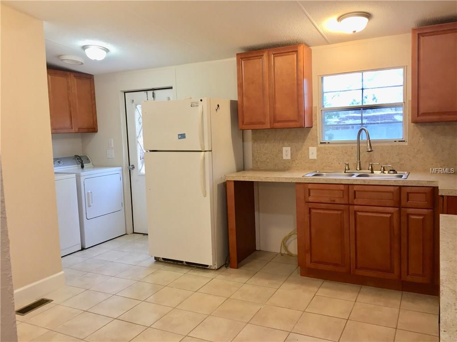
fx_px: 383
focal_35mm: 29
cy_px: 171
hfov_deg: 61.7
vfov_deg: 48.2
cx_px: 228
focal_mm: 4.15
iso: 64
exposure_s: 1/30
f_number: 2.2
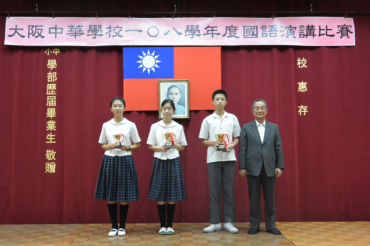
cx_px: 185
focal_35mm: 39
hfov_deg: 49.6
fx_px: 401
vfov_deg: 34.2
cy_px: 123
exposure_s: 1/100
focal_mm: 14.5
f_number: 4
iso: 800
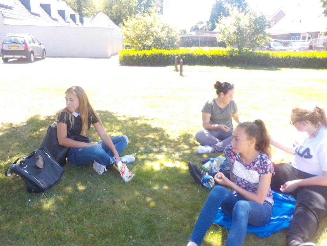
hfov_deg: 60.0
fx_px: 283
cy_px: 123
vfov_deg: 46.8
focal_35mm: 30
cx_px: 164
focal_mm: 4.1
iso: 125
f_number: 3.3
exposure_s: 1/125
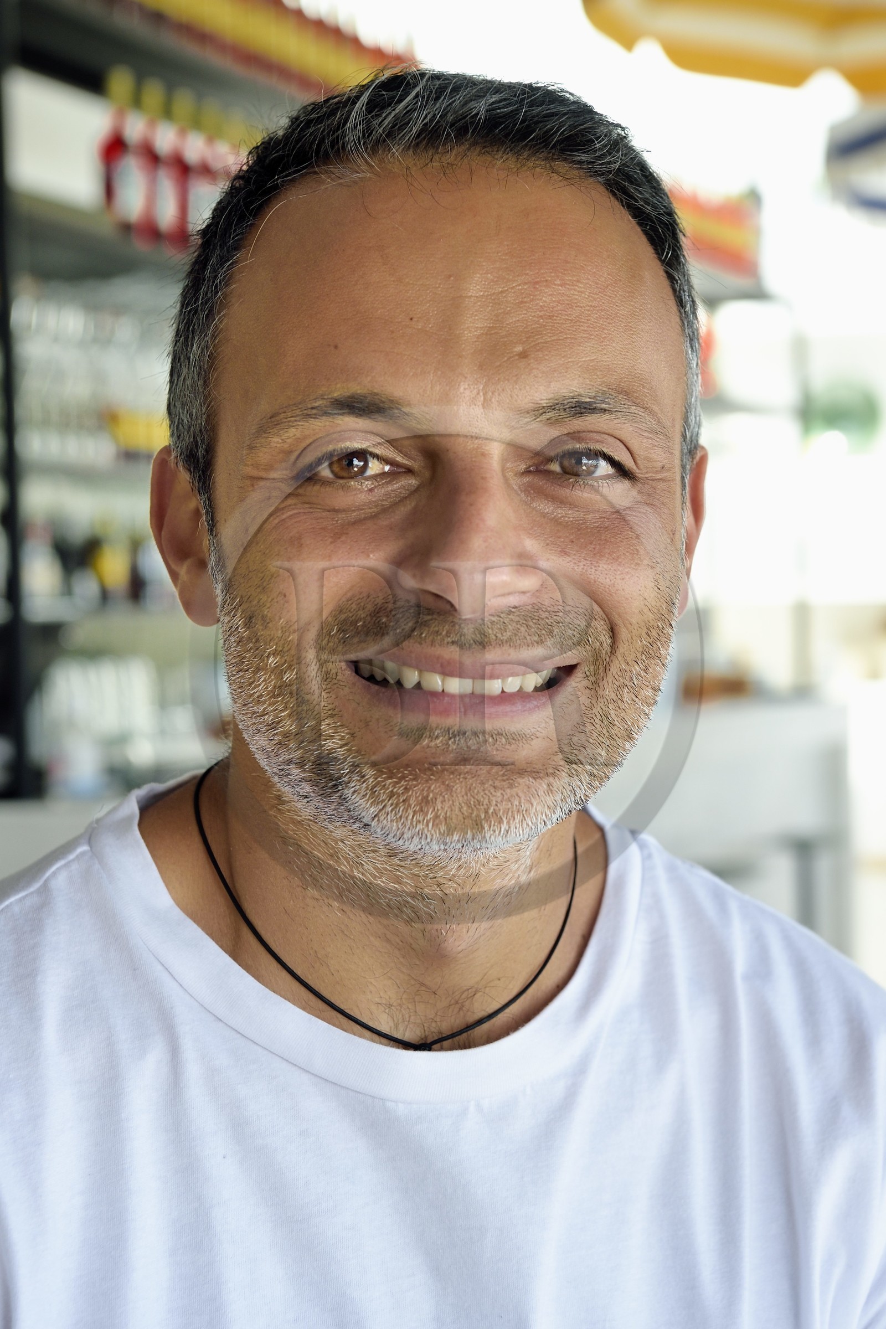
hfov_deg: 22.6
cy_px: 664
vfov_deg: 33.4
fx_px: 2215
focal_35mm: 60
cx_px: 443
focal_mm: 60
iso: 400
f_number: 6.3
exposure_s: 1/125
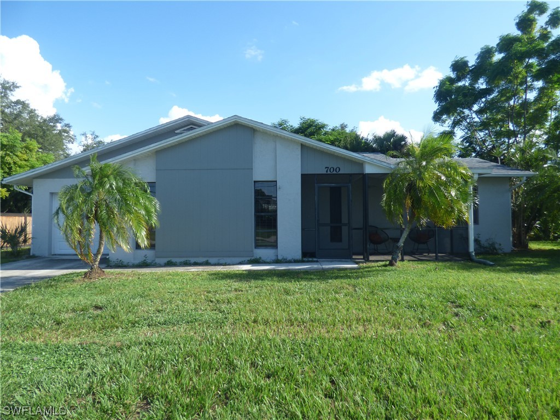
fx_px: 324
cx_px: 280
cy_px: 210
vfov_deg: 66.0
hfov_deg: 81.7
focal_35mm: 20
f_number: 2.8
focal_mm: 3.58
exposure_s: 1/800
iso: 100
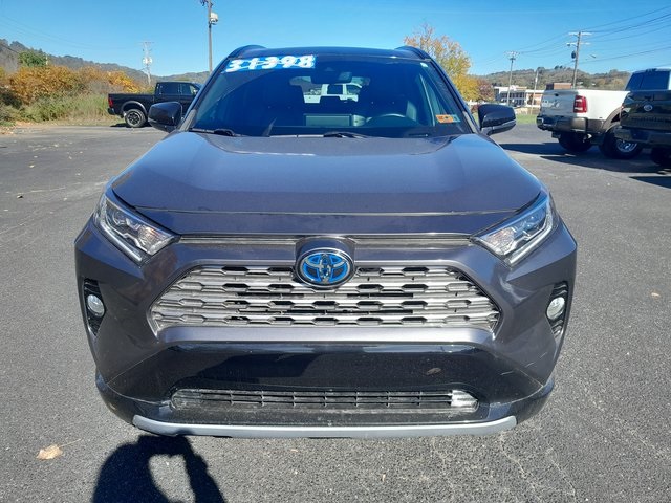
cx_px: 336
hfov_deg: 65.3
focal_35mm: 27
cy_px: 252
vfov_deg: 51.4
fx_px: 523
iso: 40
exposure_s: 1/217
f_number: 1.8
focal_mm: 4
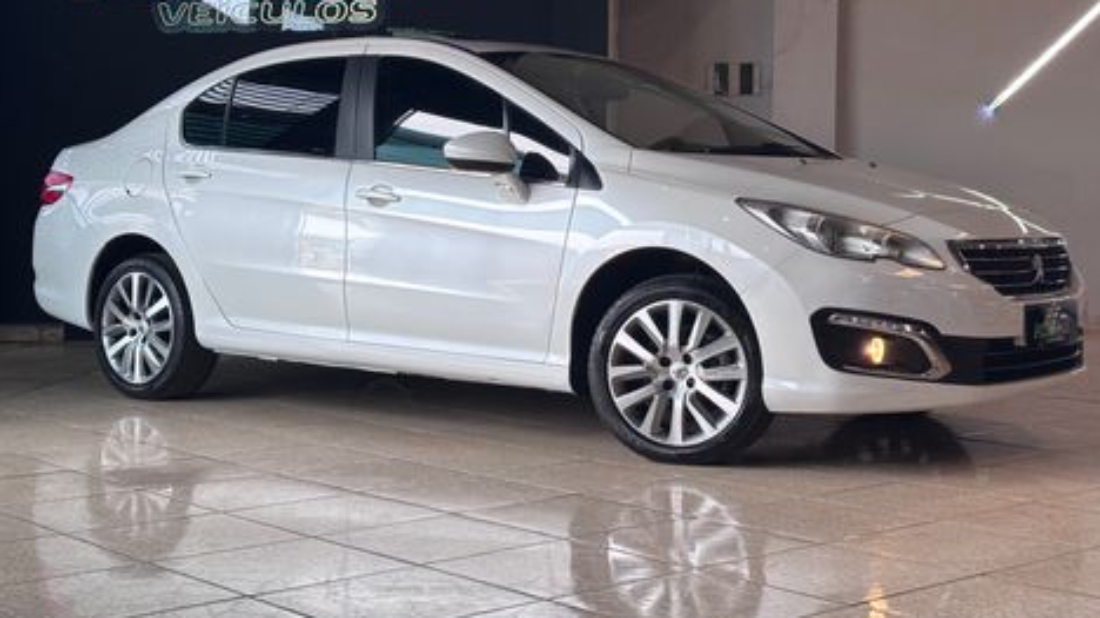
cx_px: 550
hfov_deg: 36.6
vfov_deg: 21.0
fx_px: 1662
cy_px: 242
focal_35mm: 57
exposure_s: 1/120
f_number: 1.6
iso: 50
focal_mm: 5.96
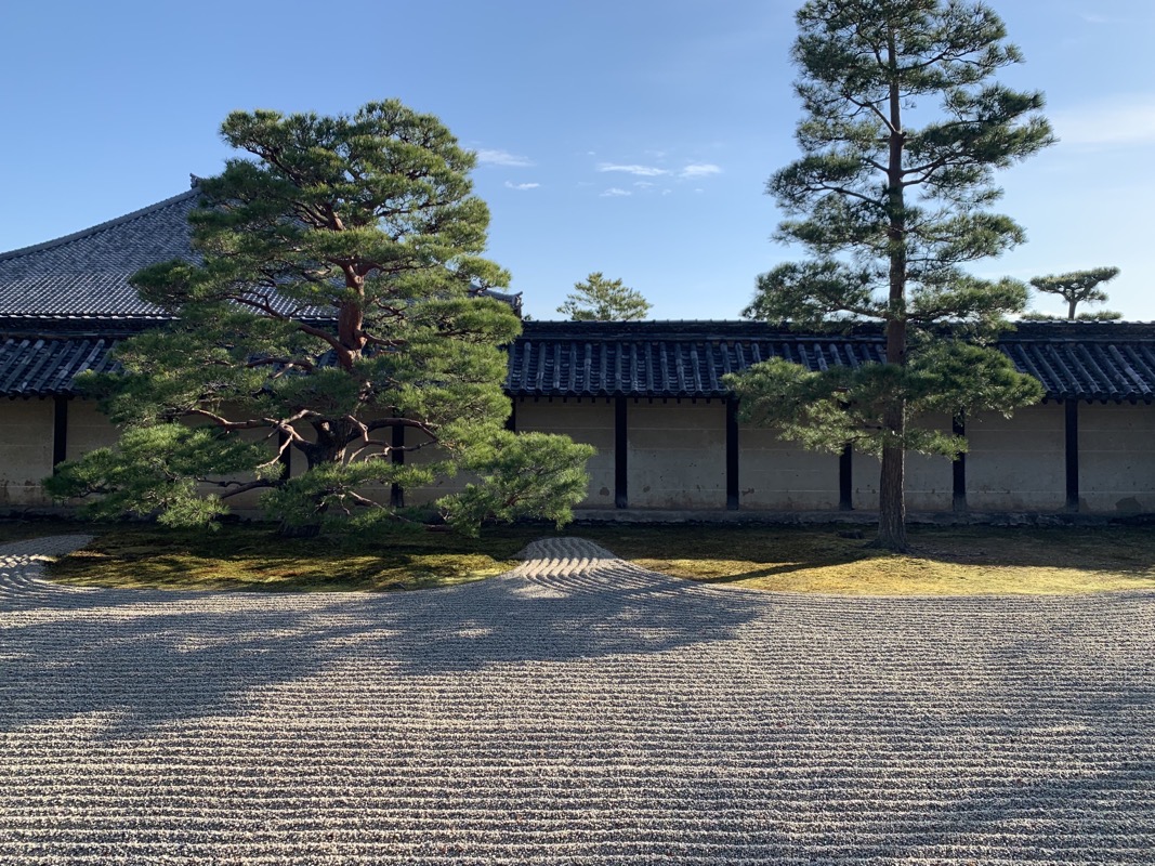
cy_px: 433
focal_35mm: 26
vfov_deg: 53.1
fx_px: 867
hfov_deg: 67.3
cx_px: 578
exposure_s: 1/1368
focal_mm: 4.25
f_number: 1.8
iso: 25
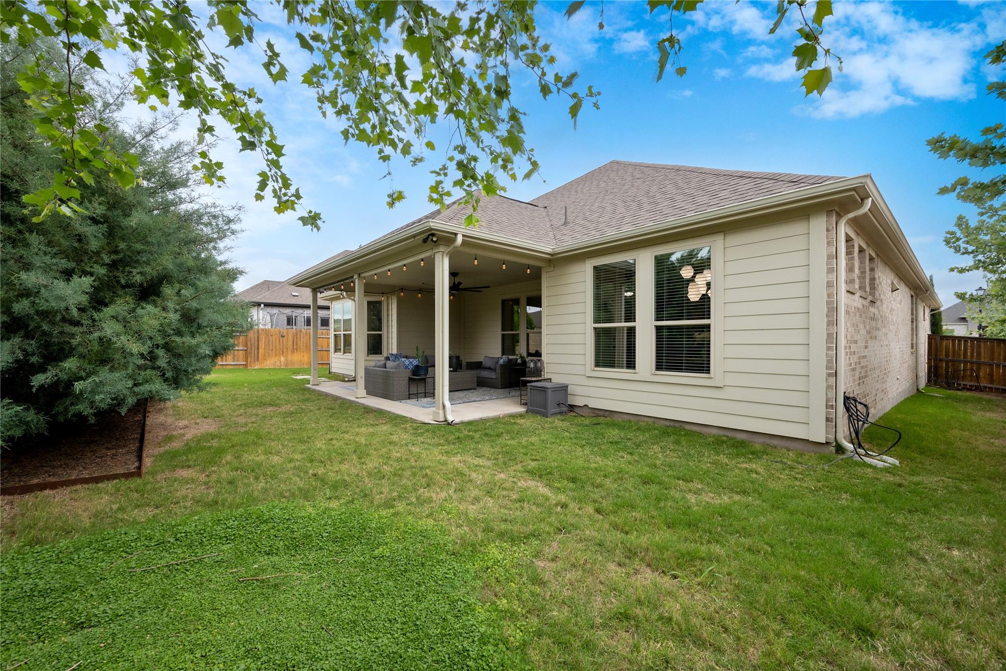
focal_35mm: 14
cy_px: 336
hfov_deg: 104.3
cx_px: 503
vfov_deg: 81.2
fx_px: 391
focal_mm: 14
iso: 800
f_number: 8
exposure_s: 1/2000
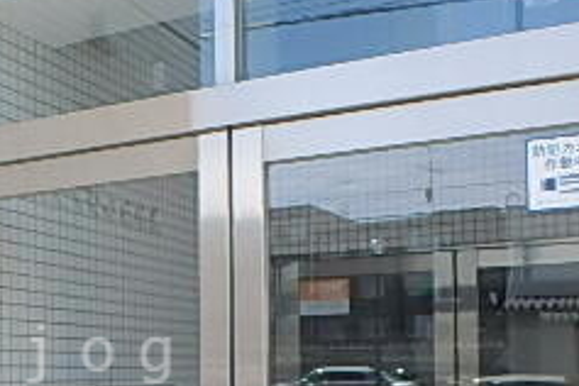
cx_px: 17
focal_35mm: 59
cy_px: 354
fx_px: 949
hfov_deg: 31.7
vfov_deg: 22.4
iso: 125
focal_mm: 3.7
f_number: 3.5
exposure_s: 1/500
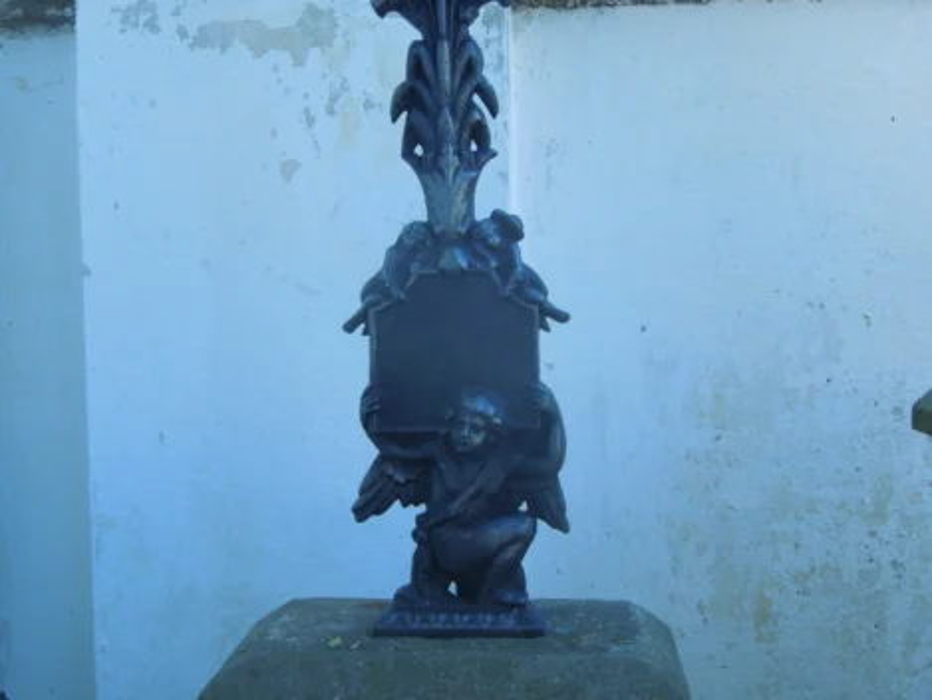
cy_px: 350
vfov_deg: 30.3
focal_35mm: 48
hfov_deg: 39.6
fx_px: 1293
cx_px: 466
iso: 400
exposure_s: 1/400
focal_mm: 8.7
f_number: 4
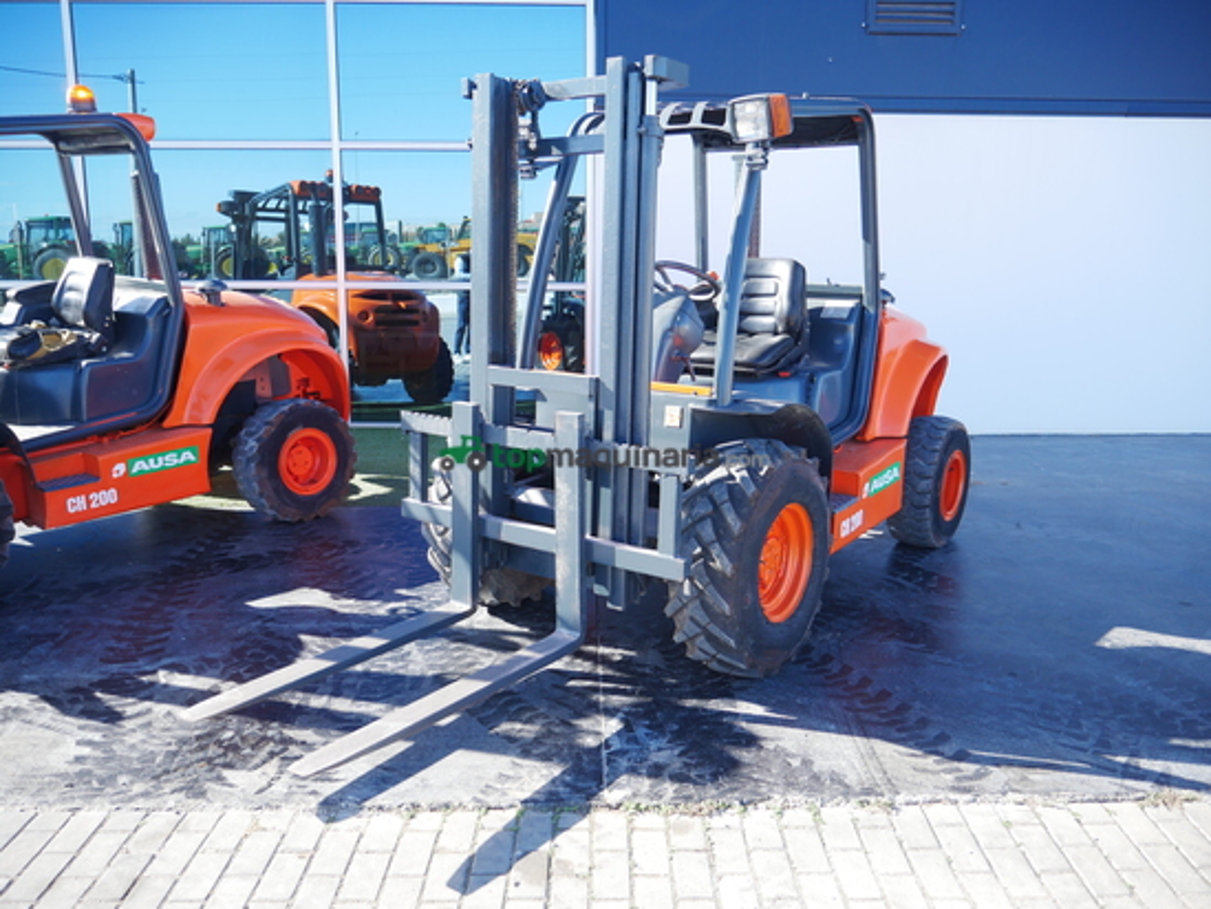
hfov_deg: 63.4
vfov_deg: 49.8
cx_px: 606
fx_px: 980
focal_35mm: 28
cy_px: 454
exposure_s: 1/320
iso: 200
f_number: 3.5
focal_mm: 14
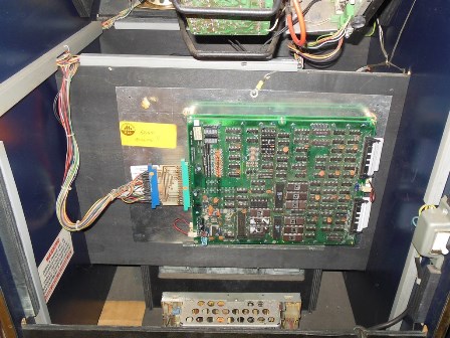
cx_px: 225
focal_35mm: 25
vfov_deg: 54.9
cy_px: 169
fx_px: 325
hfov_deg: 69.4
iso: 200
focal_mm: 4.5
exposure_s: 1/25
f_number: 3.2
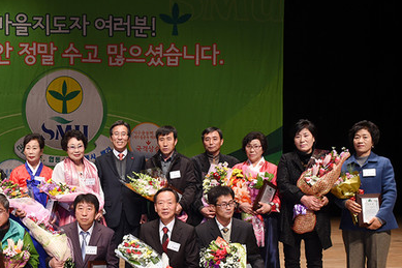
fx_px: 413
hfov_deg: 50.9
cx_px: 132
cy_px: 203
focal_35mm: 37
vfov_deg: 35.1
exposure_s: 1/125
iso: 800
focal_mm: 24
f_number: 7.1
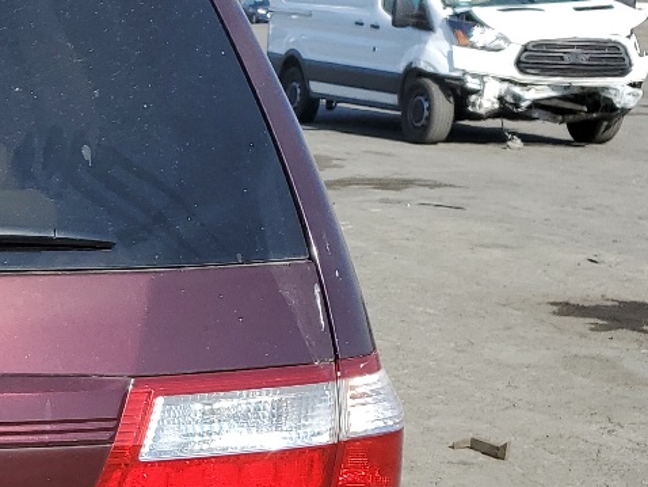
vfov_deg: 16.9
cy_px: 372
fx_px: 1629
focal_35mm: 87
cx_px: -320
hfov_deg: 19.6
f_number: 1.5
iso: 50
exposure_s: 1/2500
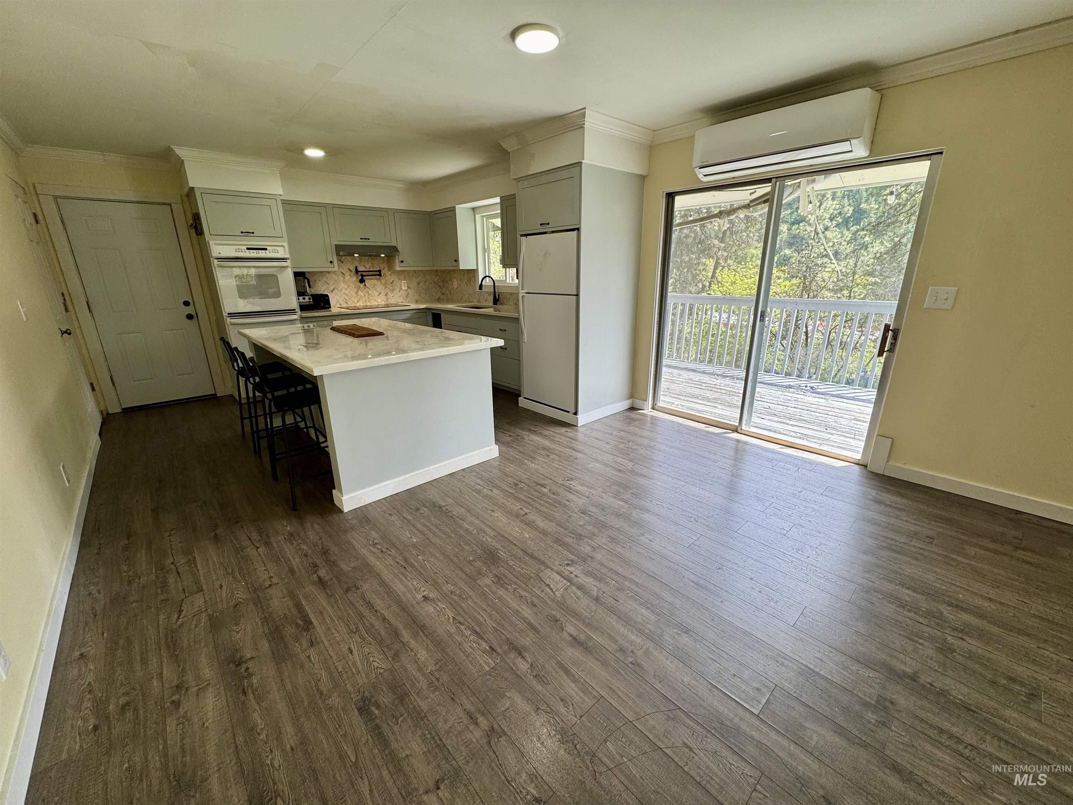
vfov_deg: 85.7
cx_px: 536
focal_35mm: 14
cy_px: 402
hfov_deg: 102.1
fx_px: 434
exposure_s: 1/120
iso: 40
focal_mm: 2.22
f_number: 2.2
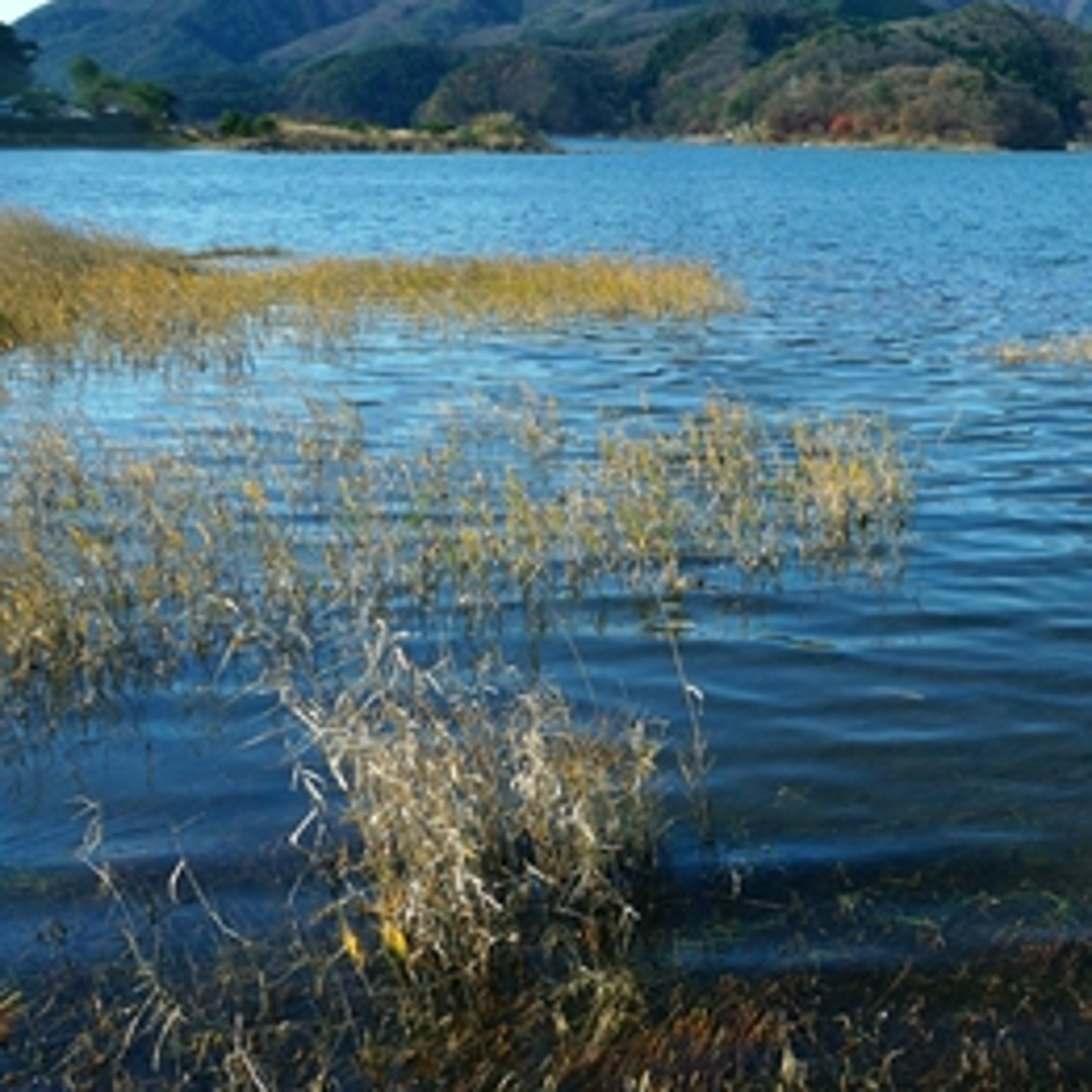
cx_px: 1485
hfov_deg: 31.1
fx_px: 1392
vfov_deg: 42.8
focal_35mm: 39
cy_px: 582
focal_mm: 10
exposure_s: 1/125
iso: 100
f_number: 8
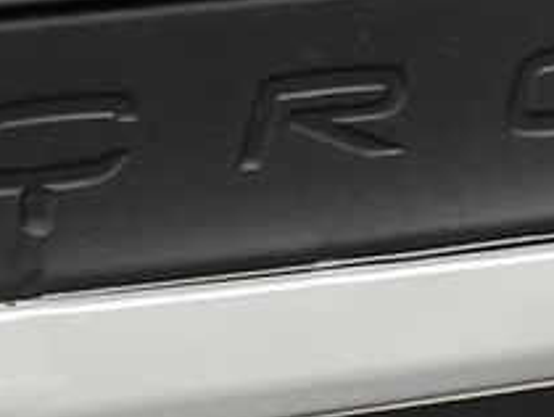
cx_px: 1324
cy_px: -259
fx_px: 3413
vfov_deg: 6.9
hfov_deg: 8.5
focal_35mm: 213
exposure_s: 1/121
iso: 25
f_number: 1.8
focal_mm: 3.99
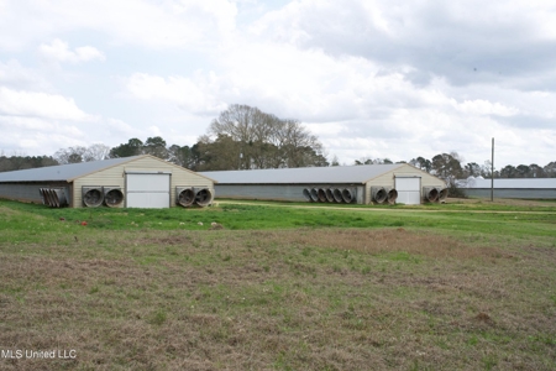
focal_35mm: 37
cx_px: 278
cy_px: 186
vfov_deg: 35.9
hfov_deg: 51.9
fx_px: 571
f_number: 16
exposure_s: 1/125
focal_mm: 37
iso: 400
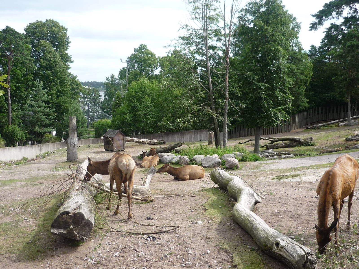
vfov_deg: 33.6
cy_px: 134
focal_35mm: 43
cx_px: 180
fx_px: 446
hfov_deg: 43.9
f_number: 2.8
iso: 100
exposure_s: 1/640
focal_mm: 5.5
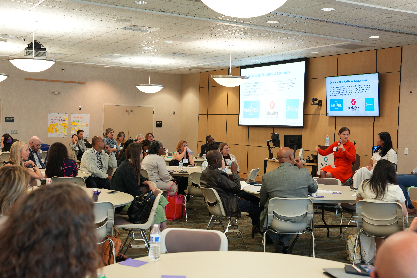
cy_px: 139
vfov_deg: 27.0
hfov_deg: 39.6
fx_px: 579
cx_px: 208
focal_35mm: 50
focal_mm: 50
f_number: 5
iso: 500
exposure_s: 1/20
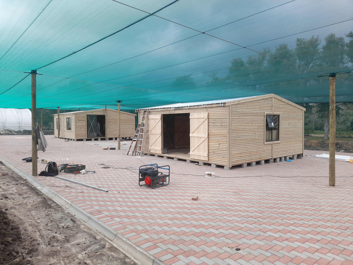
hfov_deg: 69.4
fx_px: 255
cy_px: 132
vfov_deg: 54.9
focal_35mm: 25
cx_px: 176
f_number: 2
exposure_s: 1/194
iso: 20
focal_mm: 4.6
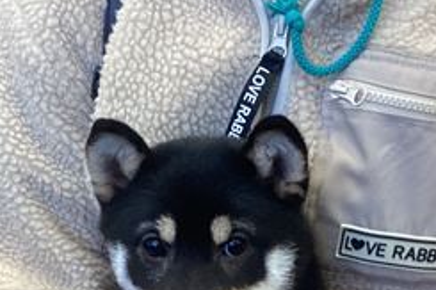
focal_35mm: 79
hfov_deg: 25.6
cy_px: 272
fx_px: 956
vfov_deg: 17.0
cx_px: 178
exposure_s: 1/100
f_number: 2.4
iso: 80
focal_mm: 3.3
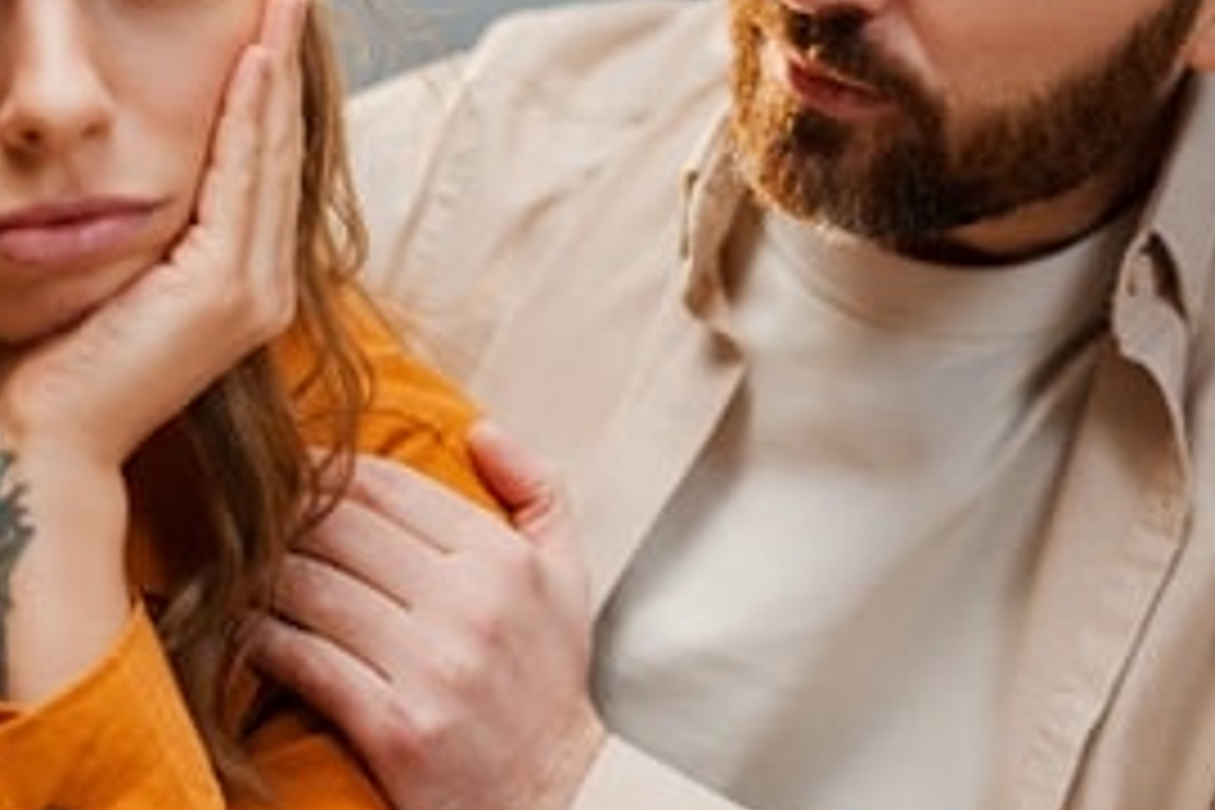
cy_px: 261
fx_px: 3746
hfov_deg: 18.4
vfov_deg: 12.3
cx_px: 567
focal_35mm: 111
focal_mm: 50
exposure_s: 1/160
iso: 250
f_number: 2
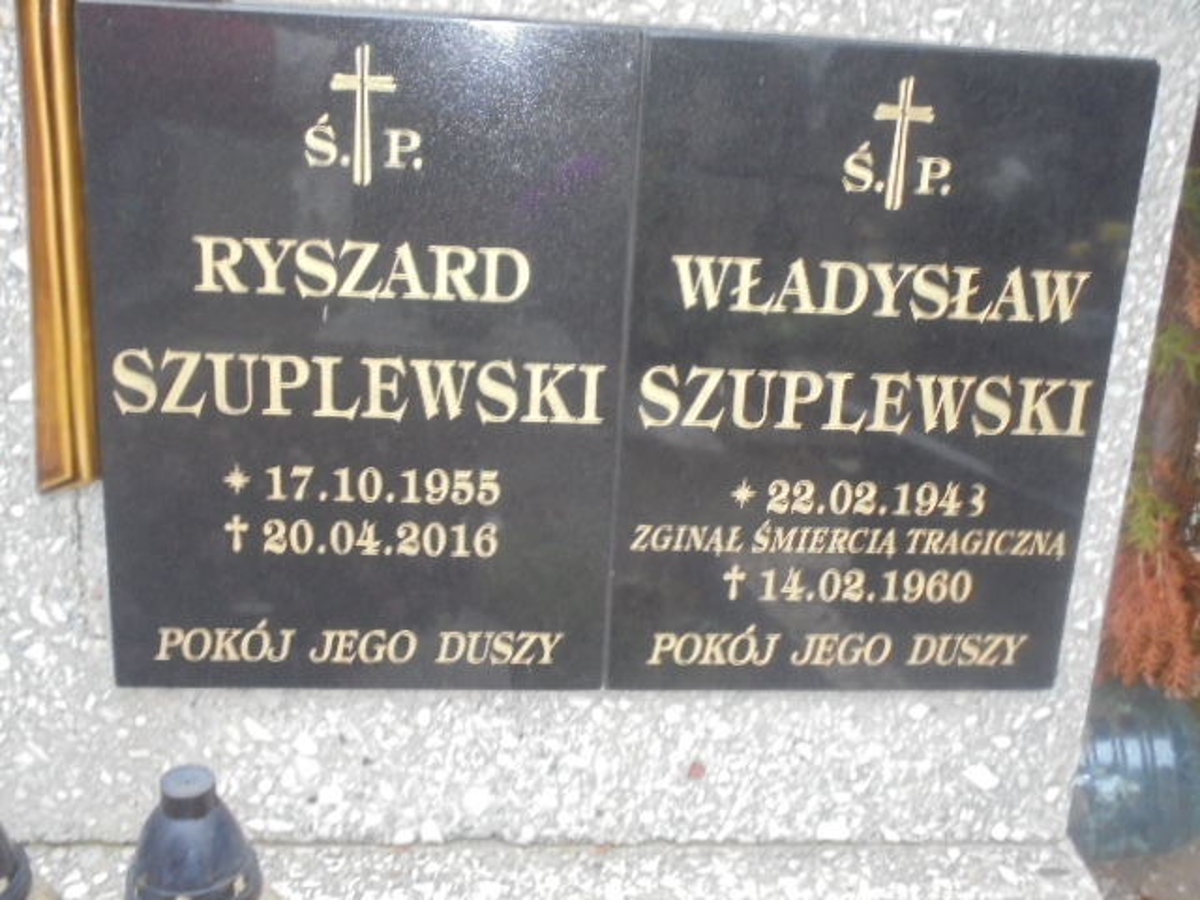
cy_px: 450
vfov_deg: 37.7
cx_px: 600
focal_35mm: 38
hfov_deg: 49.0
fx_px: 1317
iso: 400
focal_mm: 6.9
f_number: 4.2
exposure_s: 1/6
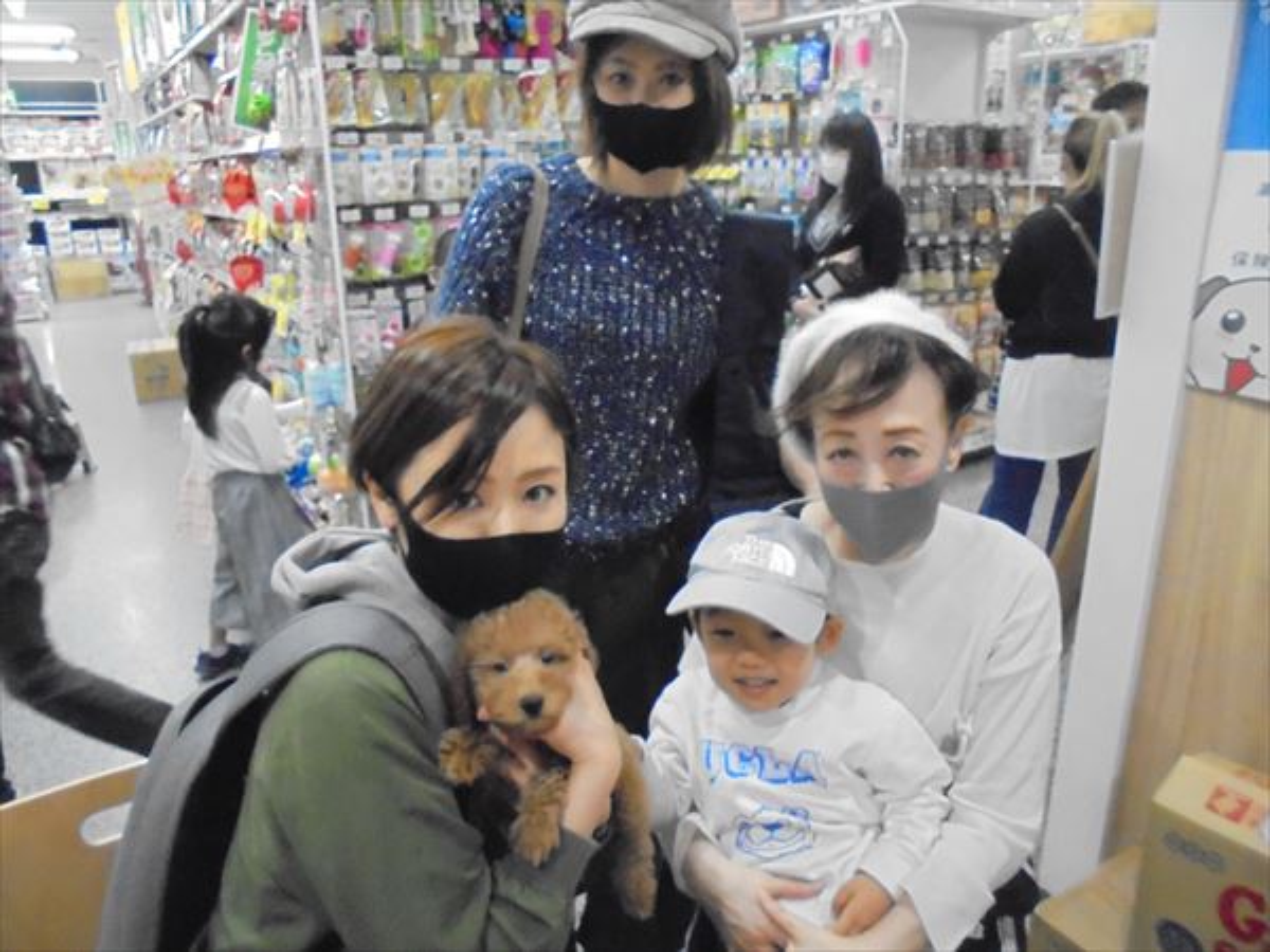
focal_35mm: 26
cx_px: 635
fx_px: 954
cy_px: 476
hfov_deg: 67.3
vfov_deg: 53.1
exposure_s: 1/80
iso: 1600
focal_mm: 4.6
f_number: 3.5
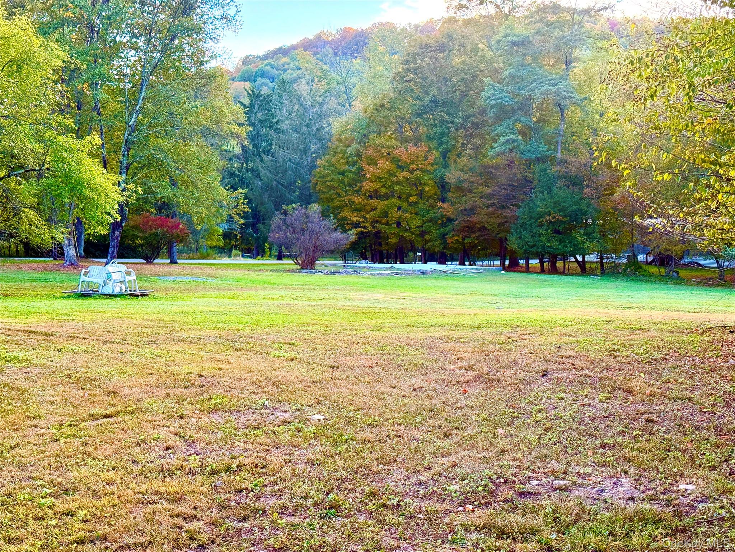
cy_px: 276
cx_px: 368
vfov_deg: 30.3
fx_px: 1019
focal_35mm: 48
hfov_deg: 39.7
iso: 125
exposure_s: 1/232
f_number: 1.78
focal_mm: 6.76
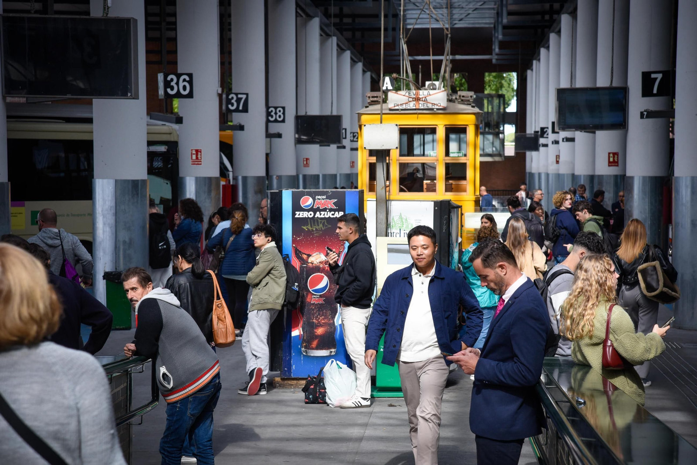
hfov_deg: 20.4
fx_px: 1937
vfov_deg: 13.7
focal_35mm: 100
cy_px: 232
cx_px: 348
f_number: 5.6
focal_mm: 100
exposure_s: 1/320
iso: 800
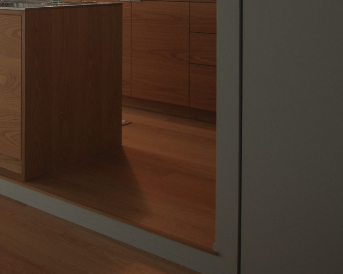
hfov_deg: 27.8
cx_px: -129
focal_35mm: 53
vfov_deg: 26.3
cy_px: -30
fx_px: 538
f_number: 9
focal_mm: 13
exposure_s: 1/8
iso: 400
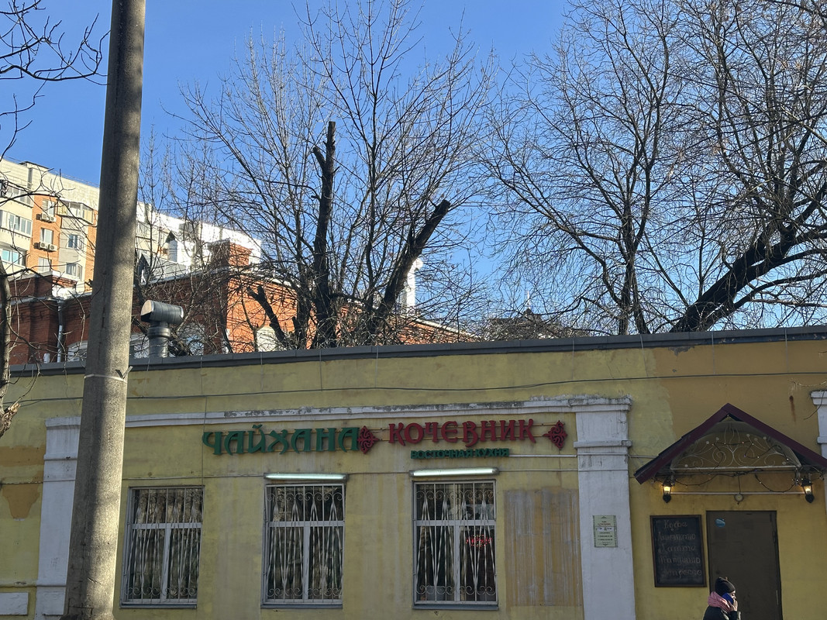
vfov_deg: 30.3
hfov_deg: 39.7
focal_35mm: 48
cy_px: 310
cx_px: 414
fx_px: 1147
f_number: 1.78
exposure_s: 1/1565
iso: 64
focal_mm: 6.86
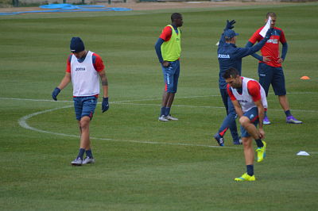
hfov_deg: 4.6
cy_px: 106
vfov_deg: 3.0
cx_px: 159
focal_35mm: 450
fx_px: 3972
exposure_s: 1/1250
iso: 400
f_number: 5.6
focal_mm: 300
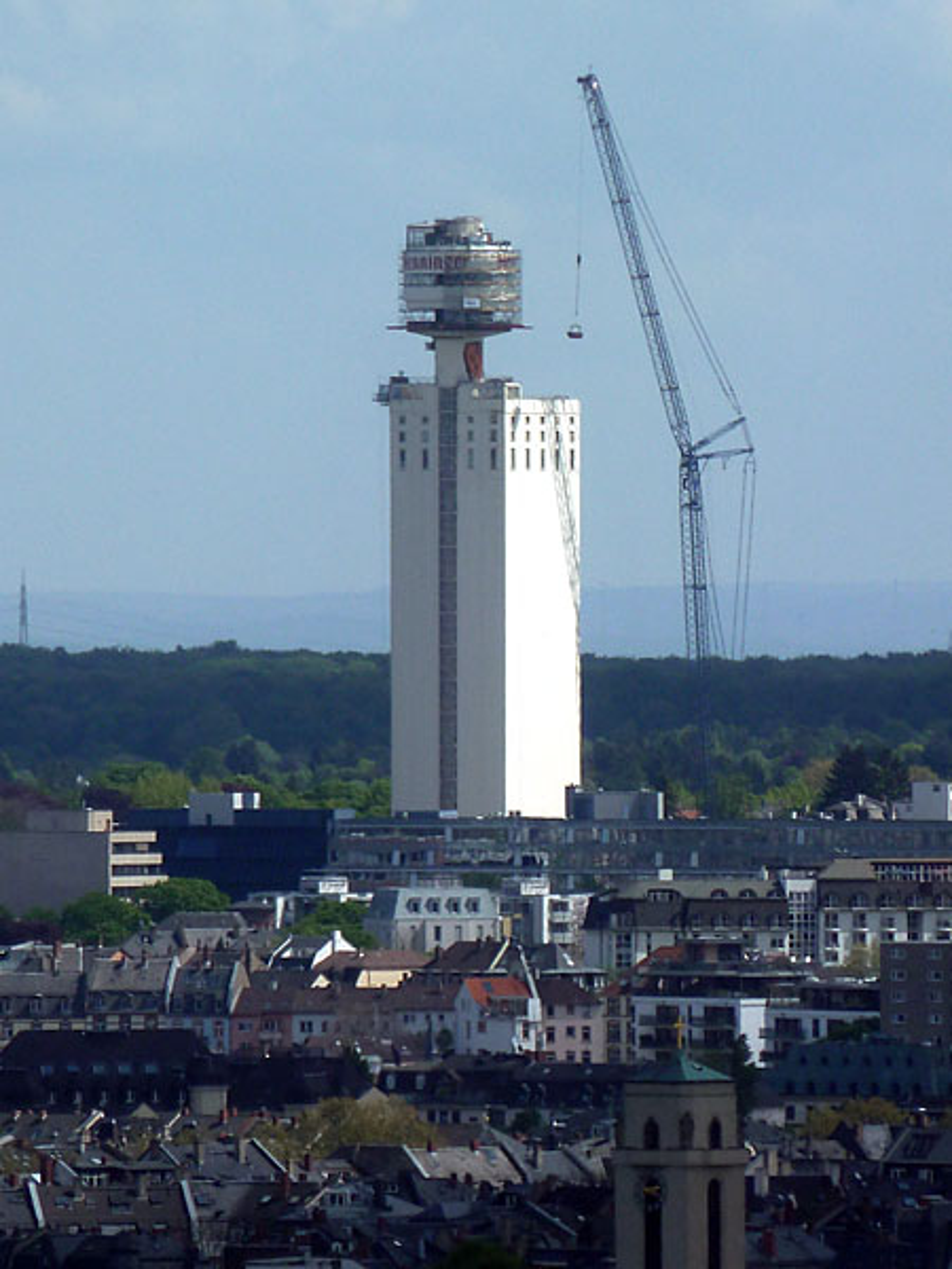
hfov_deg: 3.7
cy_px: 634
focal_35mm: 399
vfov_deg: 5.0
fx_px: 14631
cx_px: 476
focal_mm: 49.2
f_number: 4.9
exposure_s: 1/320
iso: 80
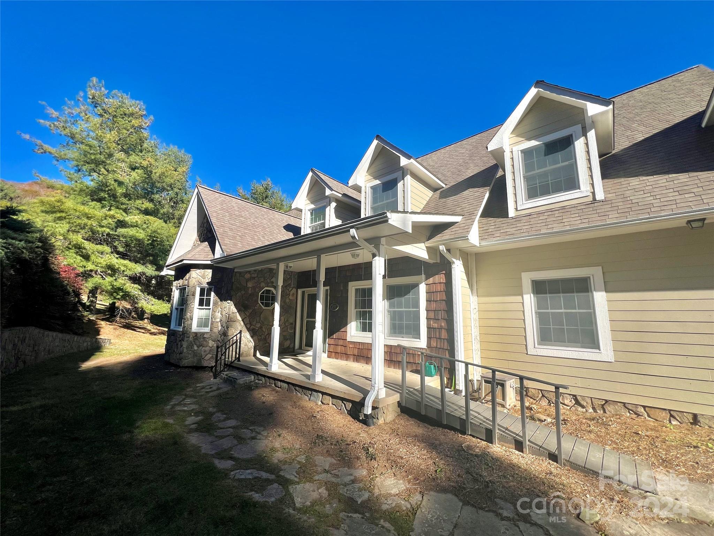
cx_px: 357
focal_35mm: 13
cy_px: 268
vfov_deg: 89.9
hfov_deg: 106.2
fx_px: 268
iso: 32
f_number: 1.8
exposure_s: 1/1263
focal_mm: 1.57
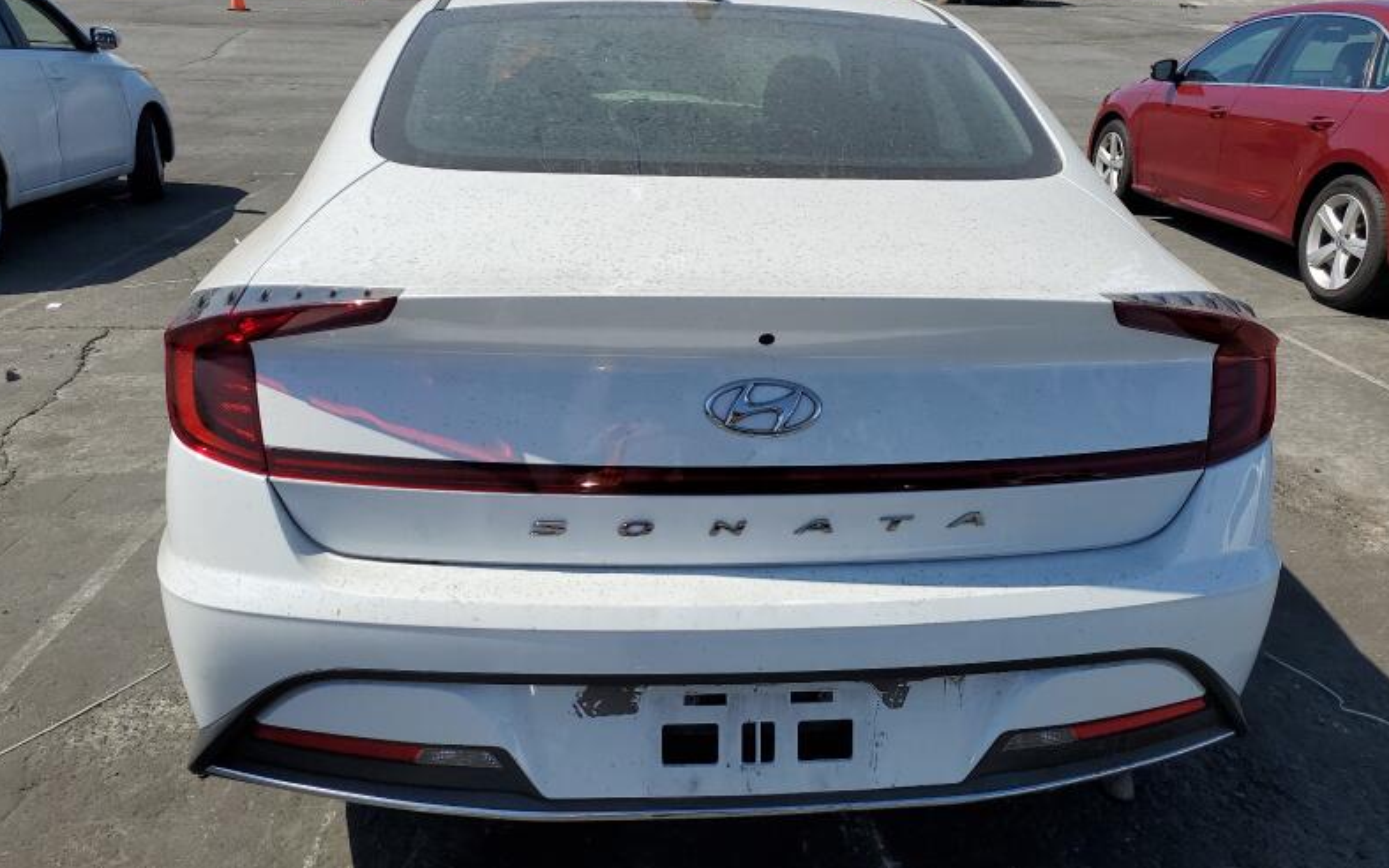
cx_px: 697
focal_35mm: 28
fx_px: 1060
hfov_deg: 66.5
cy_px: 422
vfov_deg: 44.5
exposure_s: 1/5000
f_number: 1.5
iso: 50
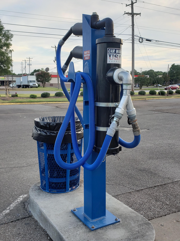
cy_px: 120
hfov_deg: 53.1
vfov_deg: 67.3
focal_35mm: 26
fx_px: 180
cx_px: 90
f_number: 2.4
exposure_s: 1/178
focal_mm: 4.3
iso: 50
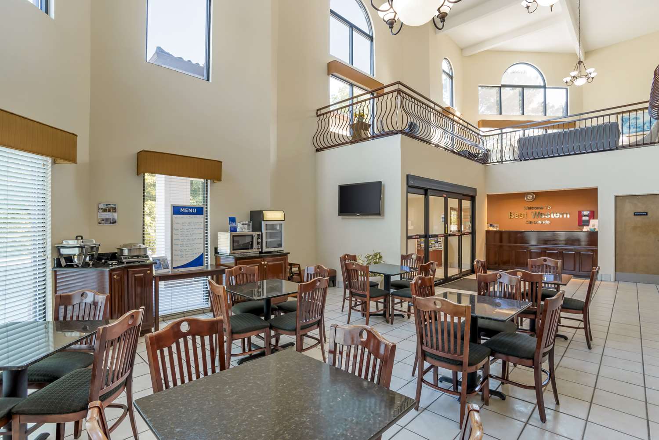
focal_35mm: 17
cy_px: 220
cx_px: 330
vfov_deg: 70.5
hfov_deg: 93.3
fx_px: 311
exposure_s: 1/2.5
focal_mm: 17
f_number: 11
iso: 400
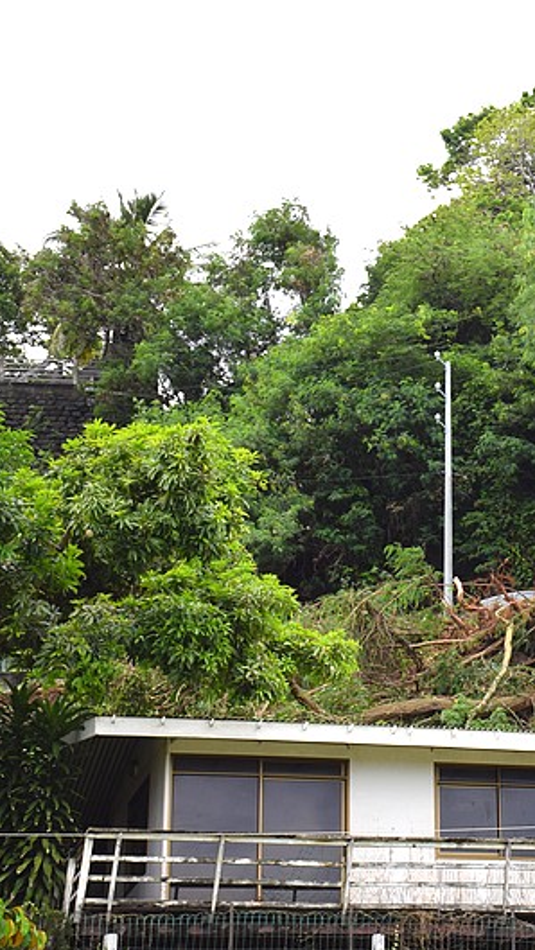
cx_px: 601
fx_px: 2393
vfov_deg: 22.4
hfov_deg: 12.5
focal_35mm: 95
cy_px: 478
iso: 100
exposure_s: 1/160
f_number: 6.3
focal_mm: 40
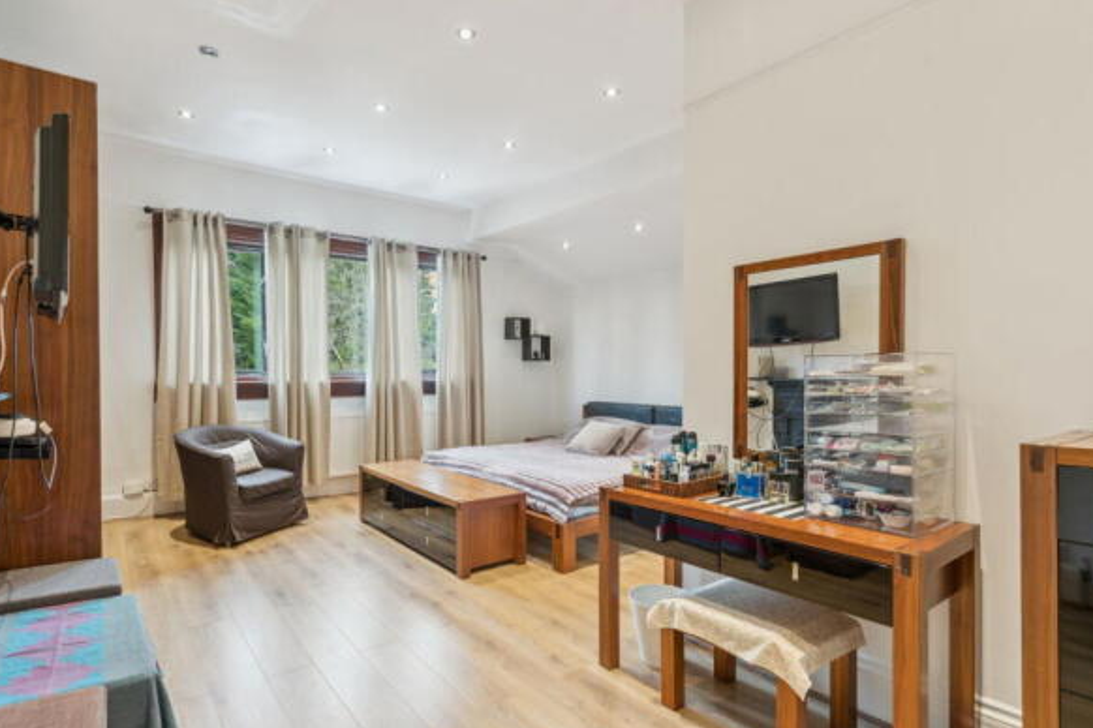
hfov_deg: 89.8
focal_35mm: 18
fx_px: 546
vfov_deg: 67.4
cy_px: 378
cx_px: 502
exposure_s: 1/10
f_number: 7.1
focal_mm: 16
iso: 640
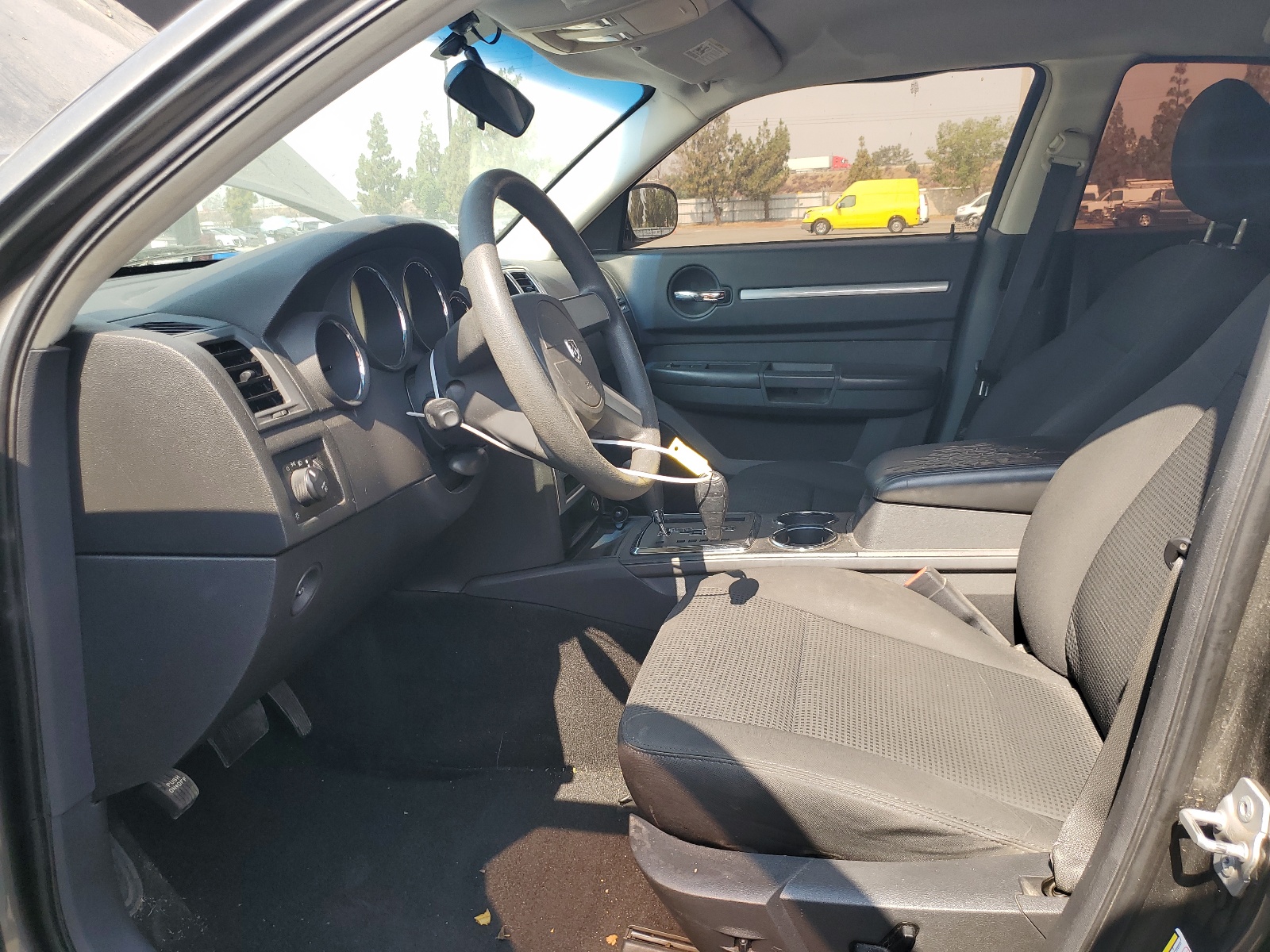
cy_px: 476
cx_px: 635
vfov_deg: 53.1
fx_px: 954
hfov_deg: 67.3
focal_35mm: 26
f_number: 1.5
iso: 50
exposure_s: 1/526
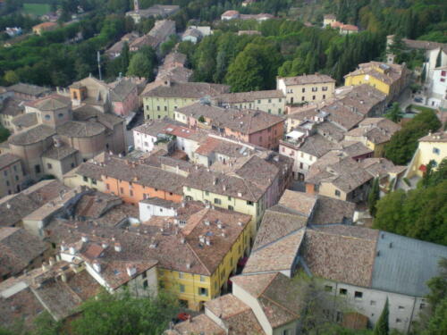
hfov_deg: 49.0
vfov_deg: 37.7
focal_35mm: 38
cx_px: 224
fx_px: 491
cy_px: 168
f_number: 3.1
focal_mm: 6.3
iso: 50
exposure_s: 1/252
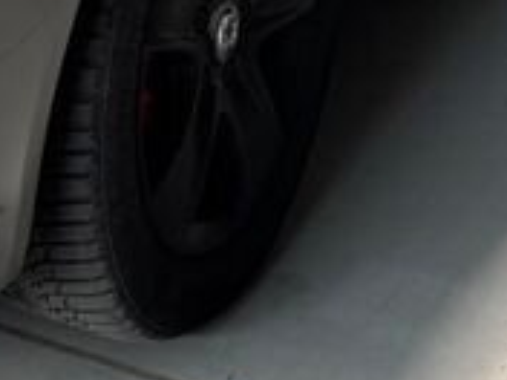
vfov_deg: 9.6
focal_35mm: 140
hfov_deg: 13.9
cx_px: 20
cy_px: -463
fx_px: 2050
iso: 160
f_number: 1.78
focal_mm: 6.76
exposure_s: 1/100
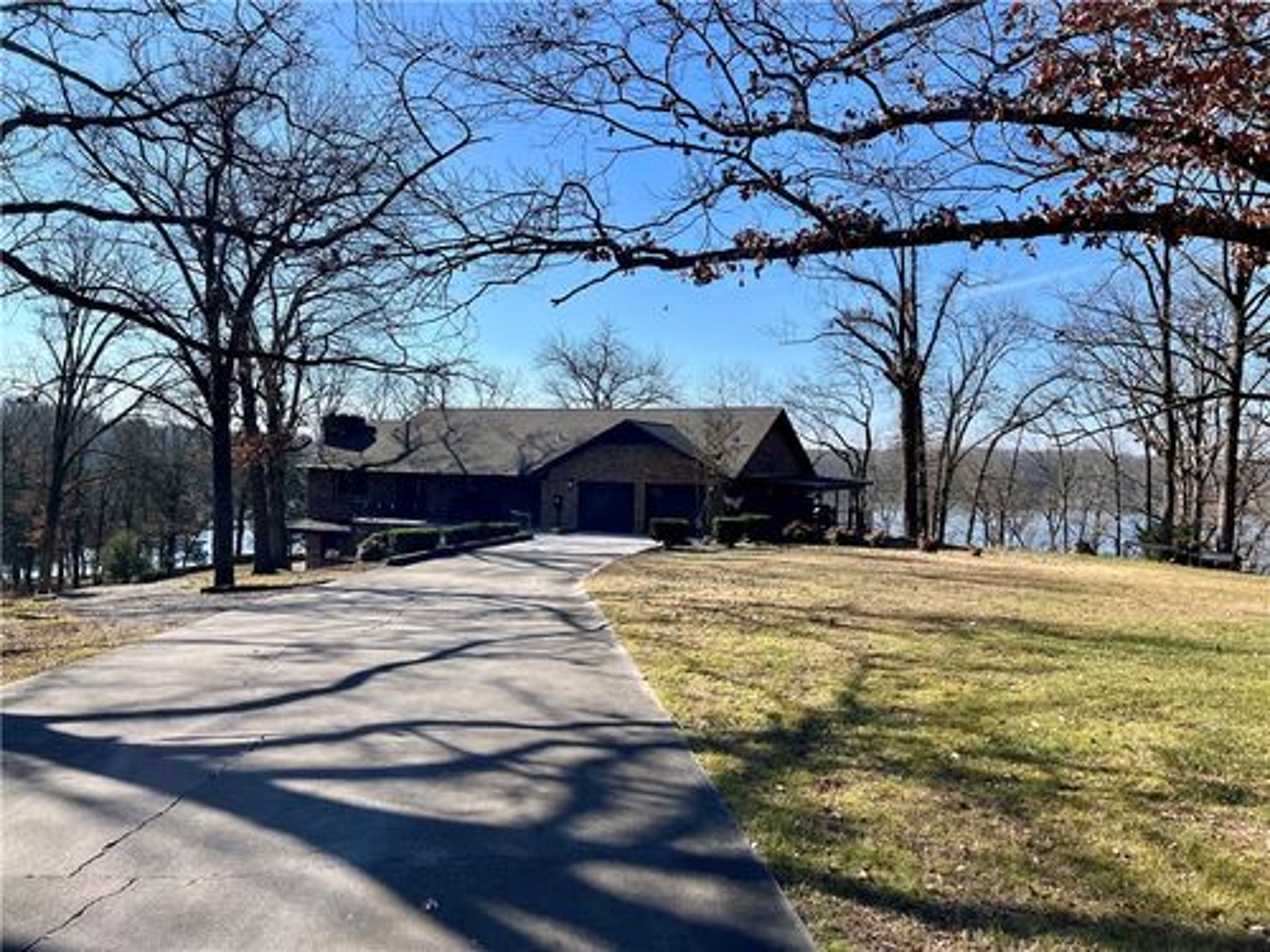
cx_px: 635
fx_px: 954
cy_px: 476
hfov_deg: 67.3
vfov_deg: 53.1
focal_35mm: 26
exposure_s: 1/4115
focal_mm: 5.7
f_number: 1.5
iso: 50
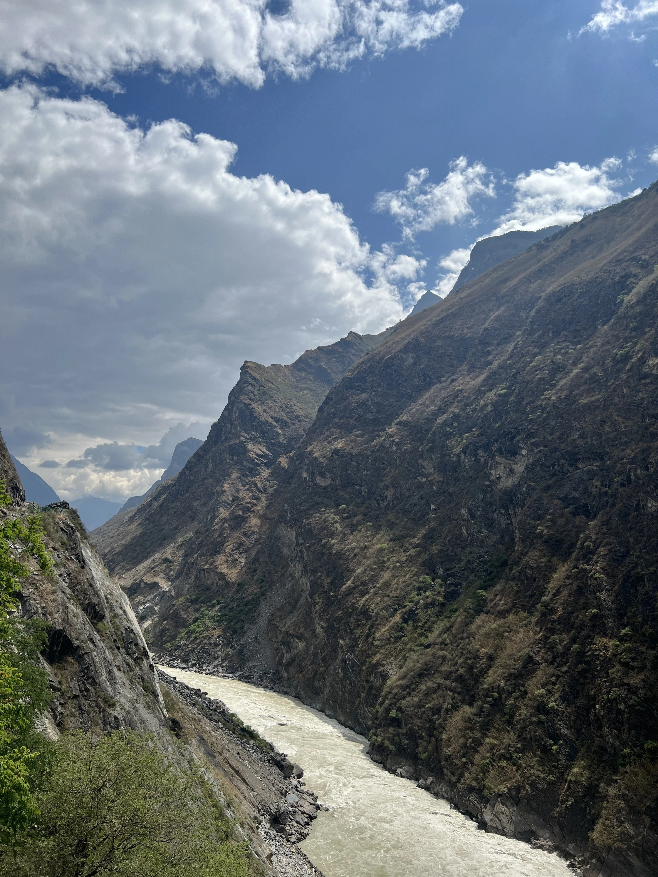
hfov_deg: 53.1
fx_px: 659
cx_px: 329
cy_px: 438
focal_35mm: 26
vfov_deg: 67.3
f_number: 1.5
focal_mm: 5.7
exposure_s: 1/8000
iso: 50
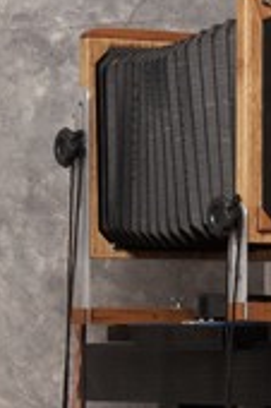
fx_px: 2795
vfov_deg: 8.3
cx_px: 254
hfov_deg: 5.5
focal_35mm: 247
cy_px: 413
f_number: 16
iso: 250
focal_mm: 105
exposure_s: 1/320
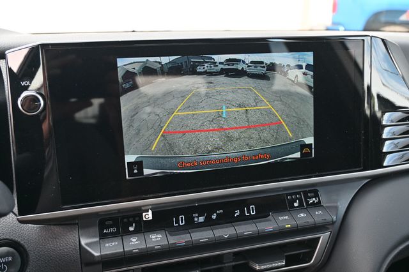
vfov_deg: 39.1
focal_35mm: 34
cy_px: 136
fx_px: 383
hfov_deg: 56.2
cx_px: 204
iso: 450
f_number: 4
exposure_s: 1/125
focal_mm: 22.5
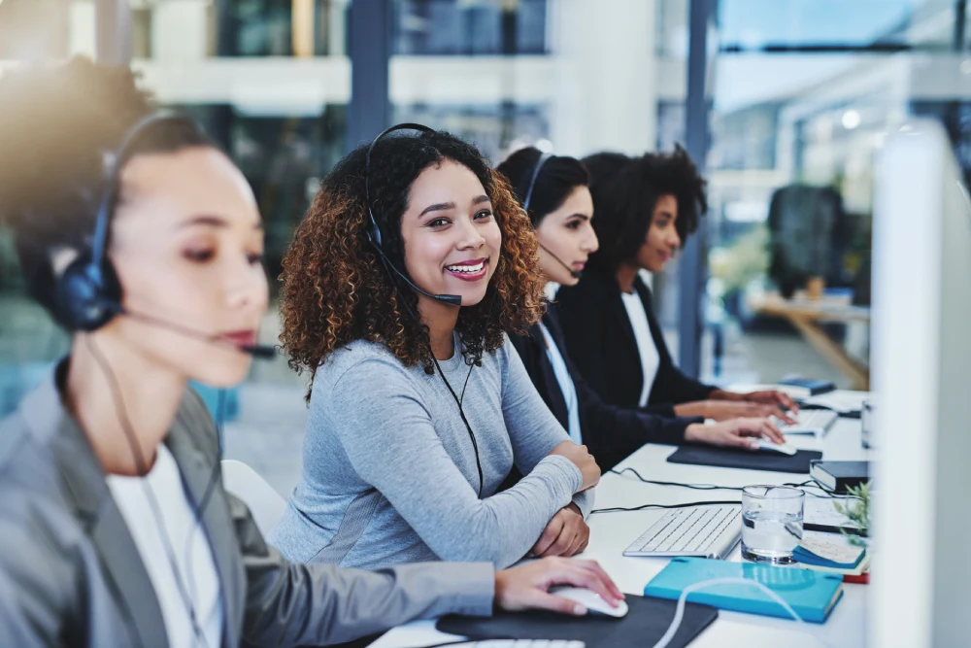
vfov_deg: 27.0
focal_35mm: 50
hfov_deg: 39.6
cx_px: 486
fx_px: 1349
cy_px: 324
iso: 400
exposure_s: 1/400
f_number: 2
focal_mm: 50
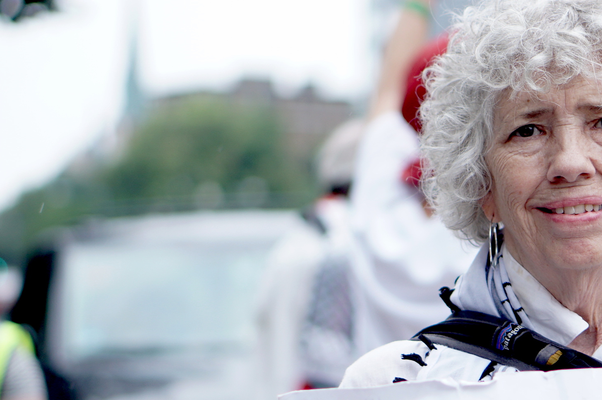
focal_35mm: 155
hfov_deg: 13.2
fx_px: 2590
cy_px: 364
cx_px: 529
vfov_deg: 8.8
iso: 200
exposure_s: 1/640
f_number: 1.8
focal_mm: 50
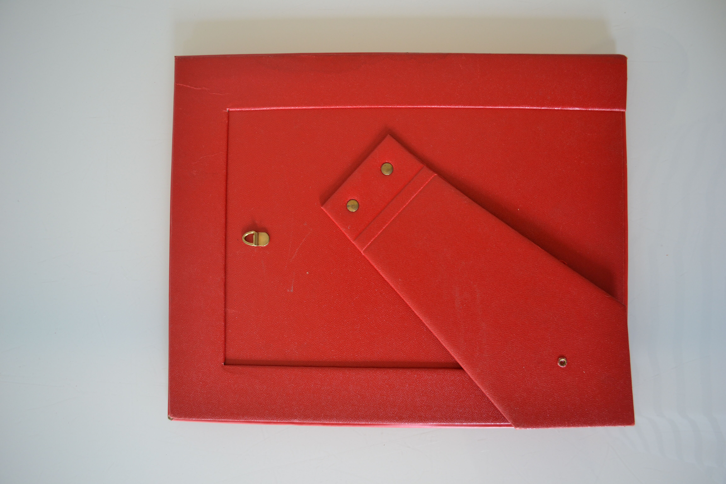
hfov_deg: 67.4
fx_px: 544
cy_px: 242
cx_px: 363
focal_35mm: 27
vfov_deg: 47.9
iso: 400
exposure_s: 1/30
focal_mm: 18
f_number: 3.5
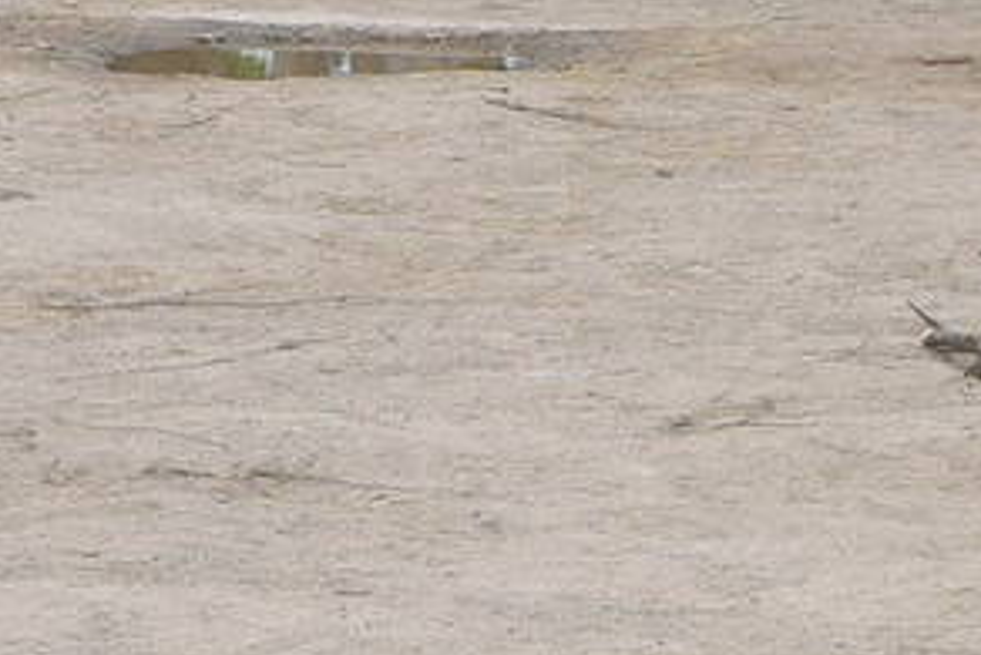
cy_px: -892
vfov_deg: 3.0
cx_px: 642
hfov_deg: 4.6
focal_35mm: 450
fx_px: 12268
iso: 800
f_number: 8
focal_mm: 55
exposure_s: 1/500
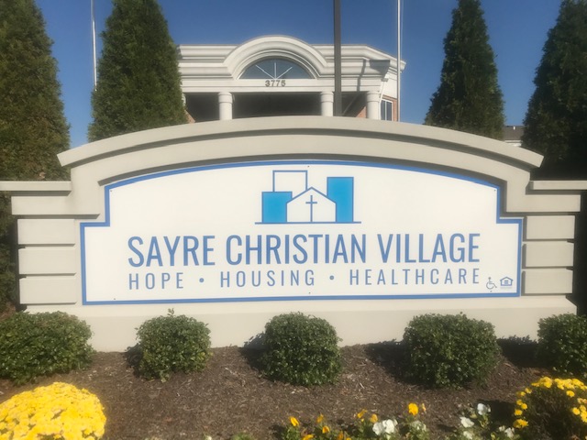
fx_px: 475
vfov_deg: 49.7
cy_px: 220
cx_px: 294
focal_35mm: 28
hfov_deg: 63.4
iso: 20
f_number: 1.8
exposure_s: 1/6849
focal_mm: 3.99
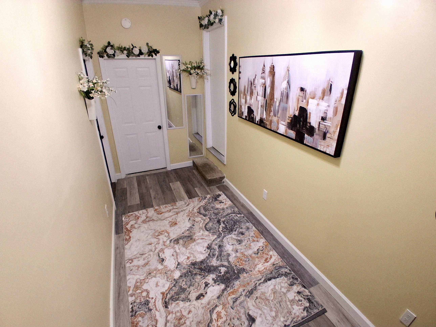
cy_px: 164
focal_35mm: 17
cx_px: 218
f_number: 2.2
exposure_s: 1/40
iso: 320
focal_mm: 1.4
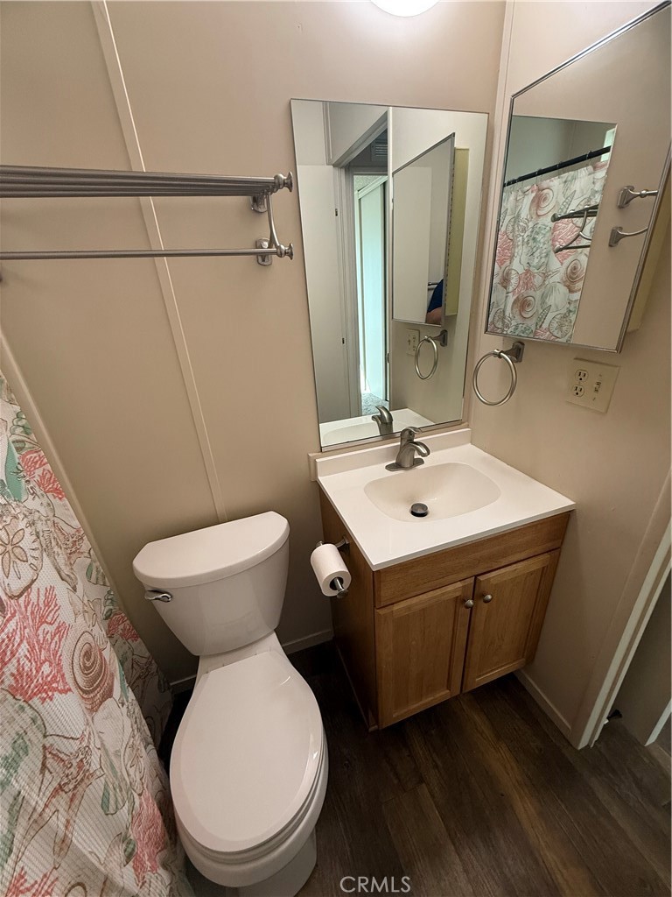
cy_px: 448
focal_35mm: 14
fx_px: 362
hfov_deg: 85.7
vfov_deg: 102.1
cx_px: 336
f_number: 2.2
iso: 250
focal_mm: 2.22
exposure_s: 1/60
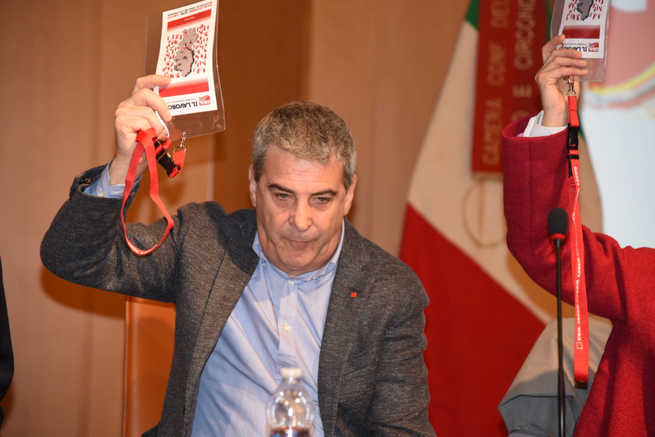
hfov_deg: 17.1
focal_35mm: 120
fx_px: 2184
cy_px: 218
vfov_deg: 11.4
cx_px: 328
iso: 2000
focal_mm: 120
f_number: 4
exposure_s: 1/200
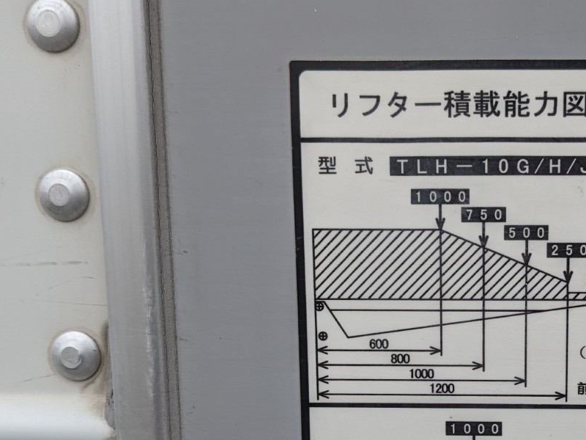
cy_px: 351
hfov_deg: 34.5
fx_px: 914
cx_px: 467
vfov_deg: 26.5
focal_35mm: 54
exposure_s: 1/1799
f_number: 1.73
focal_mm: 4.38
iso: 59
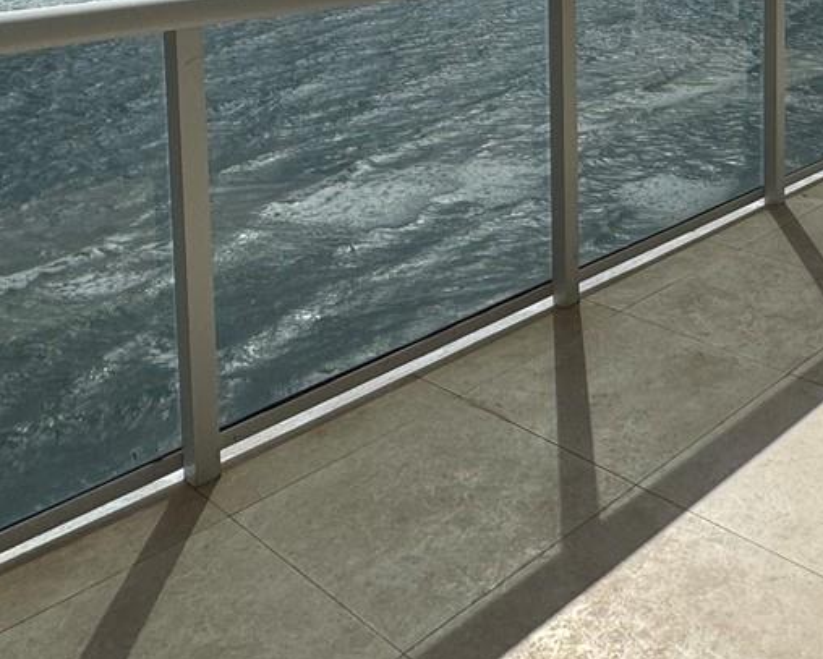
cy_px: -71
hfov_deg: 40.6
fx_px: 1048
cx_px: 687
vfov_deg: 31.0
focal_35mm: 43
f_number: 2.2
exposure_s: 1/6667
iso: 40
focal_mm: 2.22
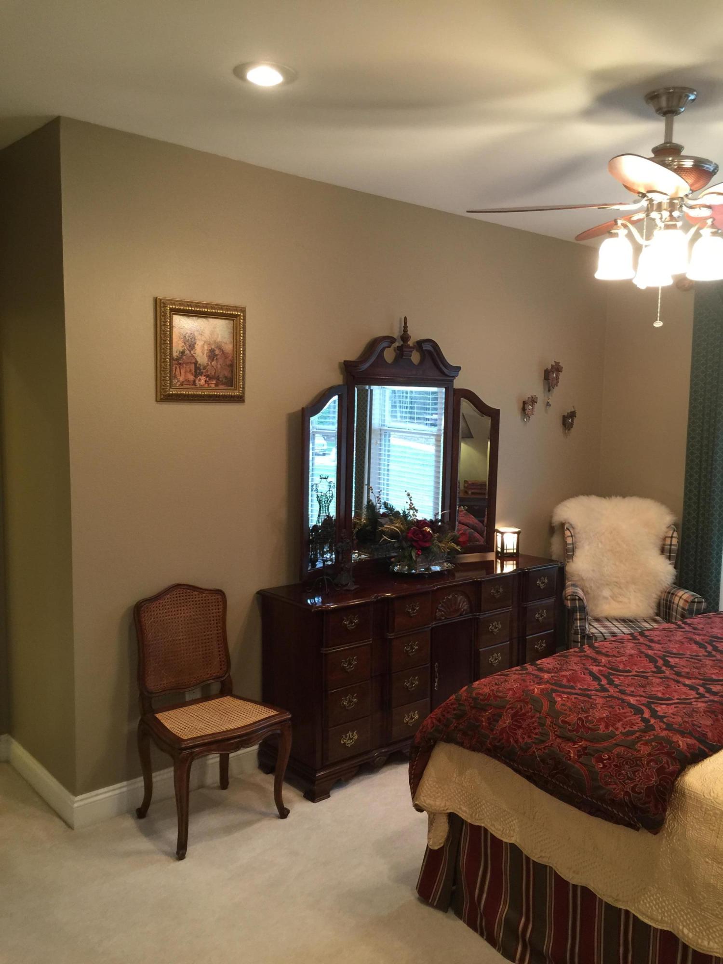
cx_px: 362
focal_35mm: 29
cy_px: 482
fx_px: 808
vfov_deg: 61.7
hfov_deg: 48.2
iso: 50
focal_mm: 4.15
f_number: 2.2
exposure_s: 1/15
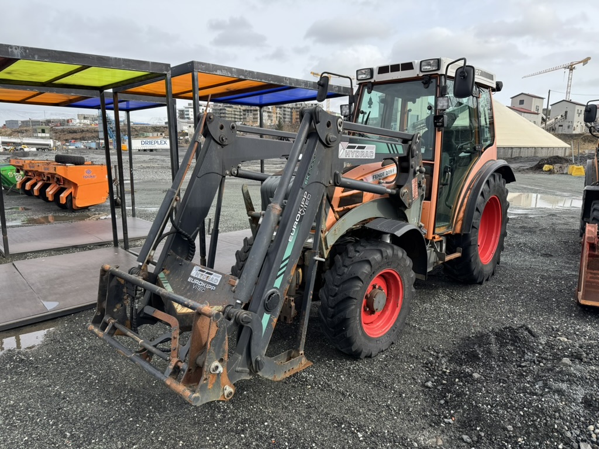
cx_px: 300
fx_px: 415
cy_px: 224
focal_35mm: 24
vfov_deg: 56.8
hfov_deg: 71.6
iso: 80
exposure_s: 1/1488
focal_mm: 6.76
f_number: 1.78
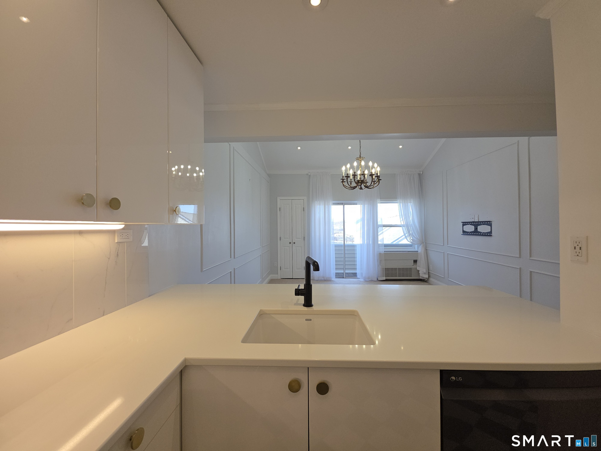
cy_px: 226
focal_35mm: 13
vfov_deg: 89.9
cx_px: 300
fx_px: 226
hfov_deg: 106.2
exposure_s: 1/120
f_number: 1.9
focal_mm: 2.2
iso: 32
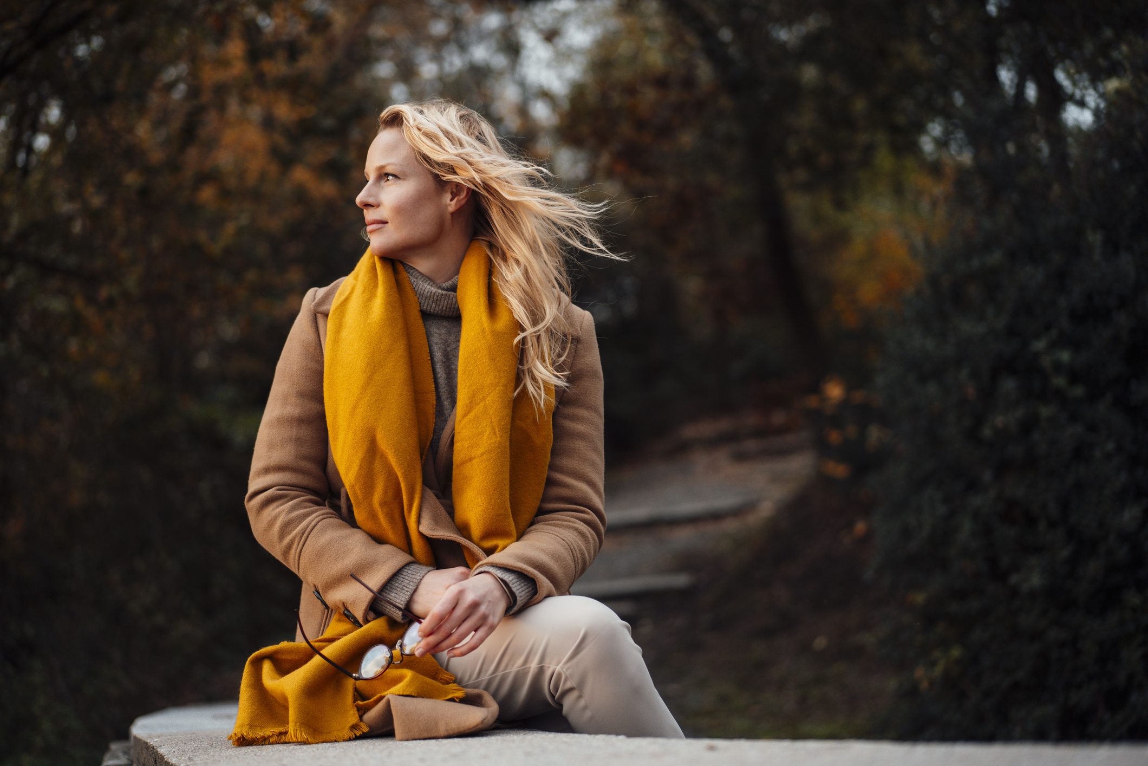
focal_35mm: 55
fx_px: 1754
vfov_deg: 24.6
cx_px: 574
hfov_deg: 36.2
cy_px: 383
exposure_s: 1/400
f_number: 2
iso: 400
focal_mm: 55
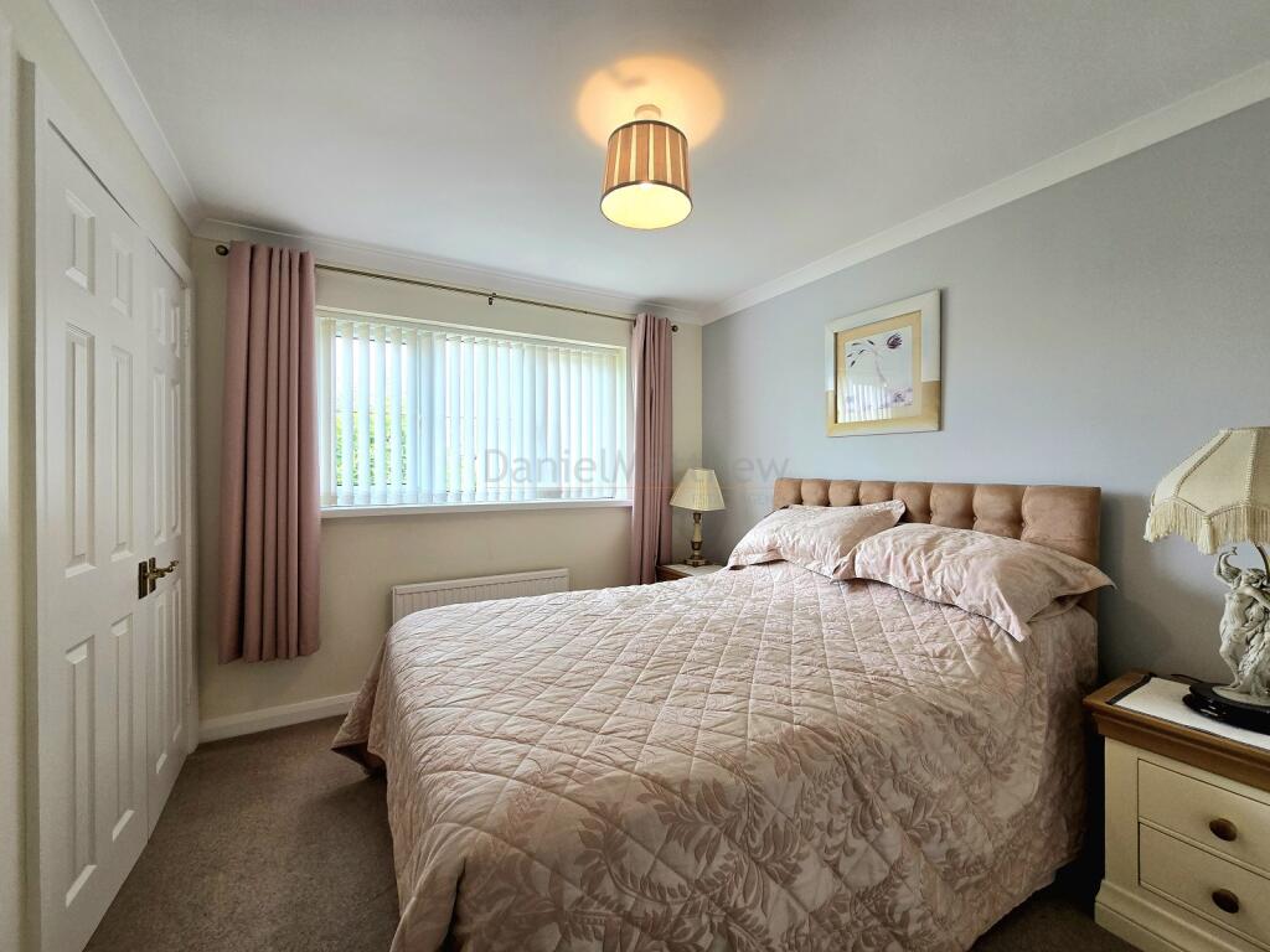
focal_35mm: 13
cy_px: 476
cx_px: 635
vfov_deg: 89.9
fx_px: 477
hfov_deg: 106.2
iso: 50
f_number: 2.2
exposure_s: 1/111
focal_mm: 2.2
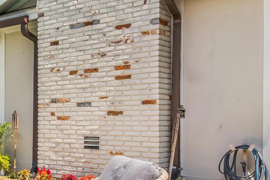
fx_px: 412
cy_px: 129
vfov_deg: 24.4
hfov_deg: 27.4
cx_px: -116
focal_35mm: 55
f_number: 10
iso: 200
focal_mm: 17
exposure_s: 1/125
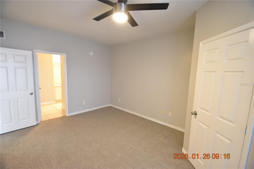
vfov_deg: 77.3
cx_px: 127
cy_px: 84
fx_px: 106
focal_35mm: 15
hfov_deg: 100.4
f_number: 3.5
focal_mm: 10
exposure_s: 1/15
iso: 800
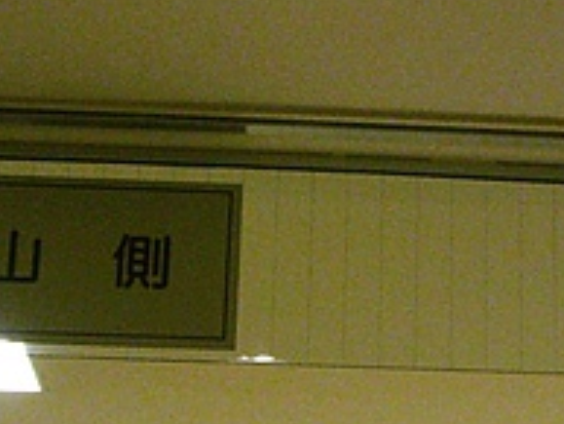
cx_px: 634
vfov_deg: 12.5
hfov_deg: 16.2
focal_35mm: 118
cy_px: 319
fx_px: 1924
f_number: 4.3
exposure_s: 1/160
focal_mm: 6.2
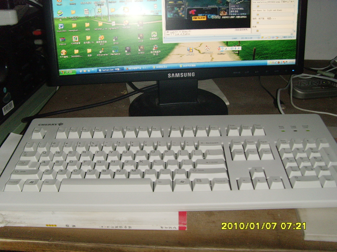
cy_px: 126
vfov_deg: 36.8
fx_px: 380
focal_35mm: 39
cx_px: 168
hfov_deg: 47.9
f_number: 3.5
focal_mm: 6.6
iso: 200
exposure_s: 1/45
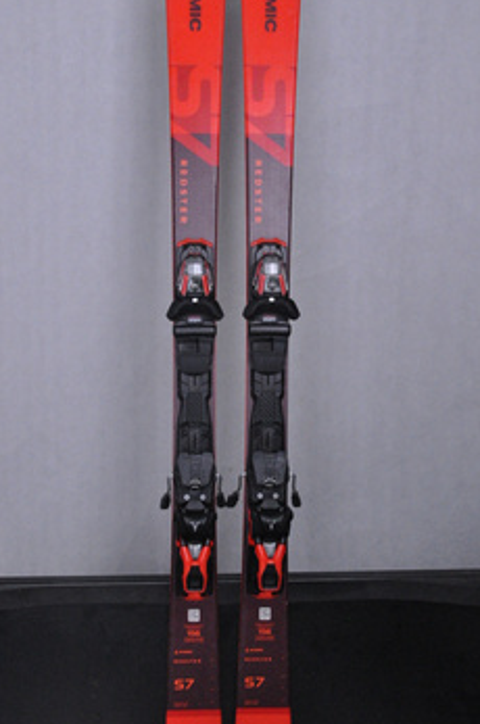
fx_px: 977
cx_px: 229
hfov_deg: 27.6
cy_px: 323
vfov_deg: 40.6
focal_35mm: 49
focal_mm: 25
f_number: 9.5
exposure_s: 1/125
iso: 3200
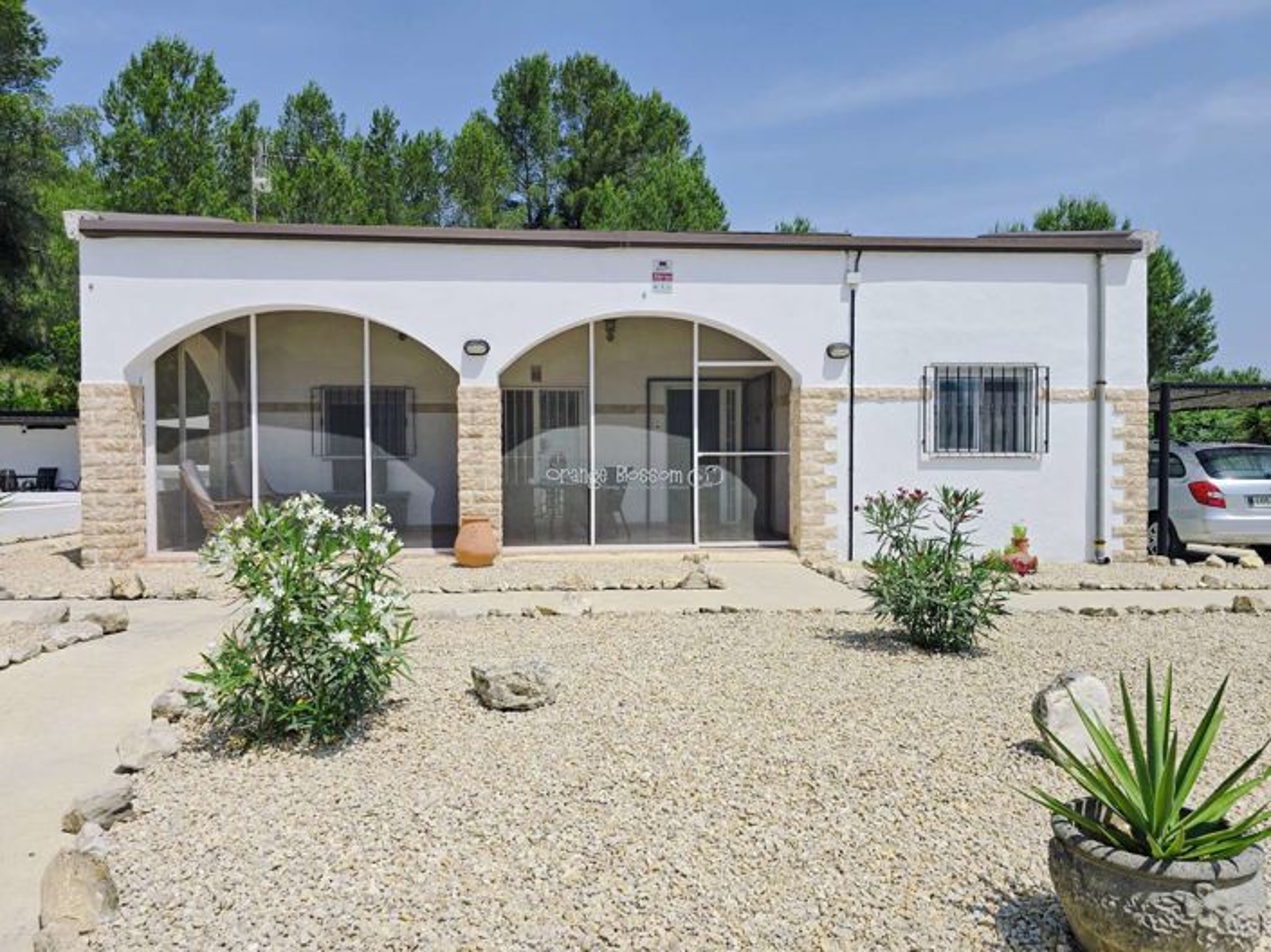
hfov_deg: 74.0
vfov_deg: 58.8
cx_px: 636
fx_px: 844
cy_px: 476
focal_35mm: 23
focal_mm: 6.3
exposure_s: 1/1550
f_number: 1.7
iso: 12
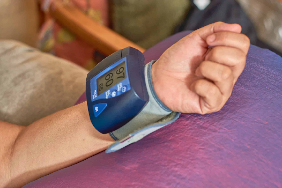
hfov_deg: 27.0
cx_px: 141
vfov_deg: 18.2
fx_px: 587
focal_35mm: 75
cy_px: 94
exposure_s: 1/160
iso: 100
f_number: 3.5
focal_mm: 50
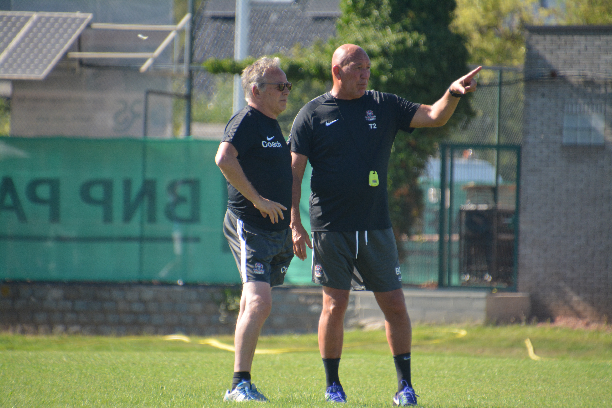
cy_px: 204
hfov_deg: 3.4
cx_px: 306
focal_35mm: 600
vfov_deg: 2.3
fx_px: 10199
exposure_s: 1/1000
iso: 800
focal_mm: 400
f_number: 6.3
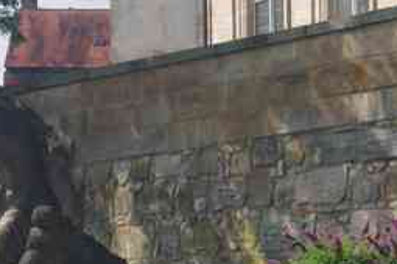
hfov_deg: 8.1
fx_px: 2789
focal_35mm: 253
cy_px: 280
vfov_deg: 5.4
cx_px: 99
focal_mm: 43
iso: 200
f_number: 11
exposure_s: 1/80
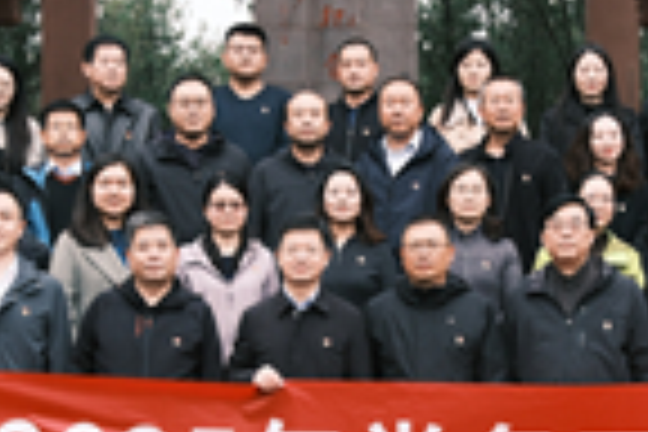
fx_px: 1818
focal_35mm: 101
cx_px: 392
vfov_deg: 13.5
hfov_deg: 20.2
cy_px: 286
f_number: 4
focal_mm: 19
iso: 250
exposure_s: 1/400
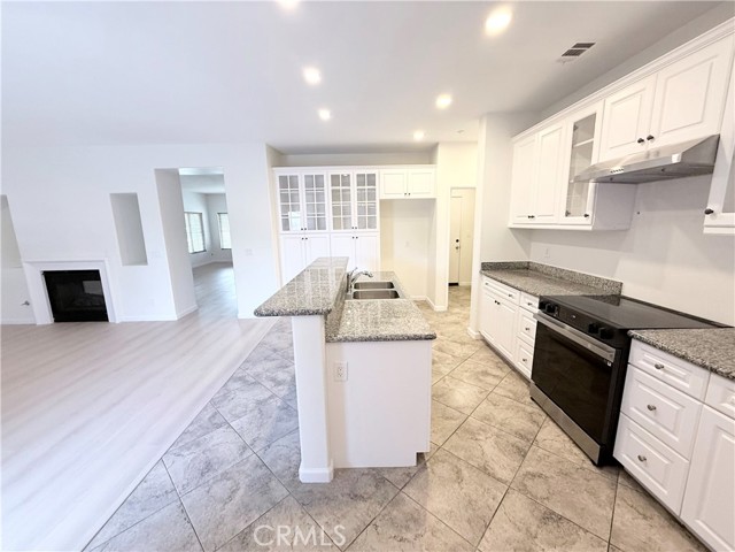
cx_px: 368
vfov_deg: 85.7
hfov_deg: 102.1
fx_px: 297
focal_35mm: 14
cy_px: 276
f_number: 2.2
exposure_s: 1/120
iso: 250
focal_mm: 2.22
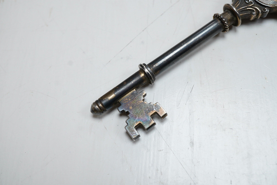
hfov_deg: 43.6
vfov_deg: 29.9
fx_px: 346
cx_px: 138
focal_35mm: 45
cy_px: 92
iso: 1250
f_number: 11
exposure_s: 1/125
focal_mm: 30
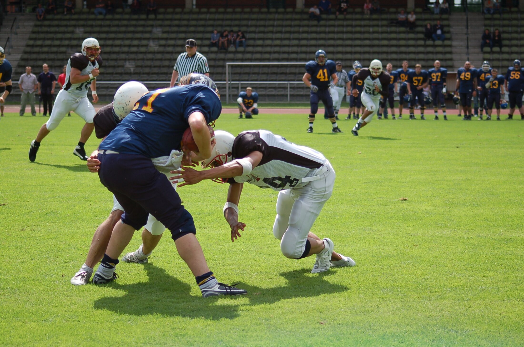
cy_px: 174
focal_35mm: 105
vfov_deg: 13.0
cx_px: 262
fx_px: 1525
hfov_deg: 19.5
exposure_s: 1/1000
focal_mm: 70
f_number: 4.5
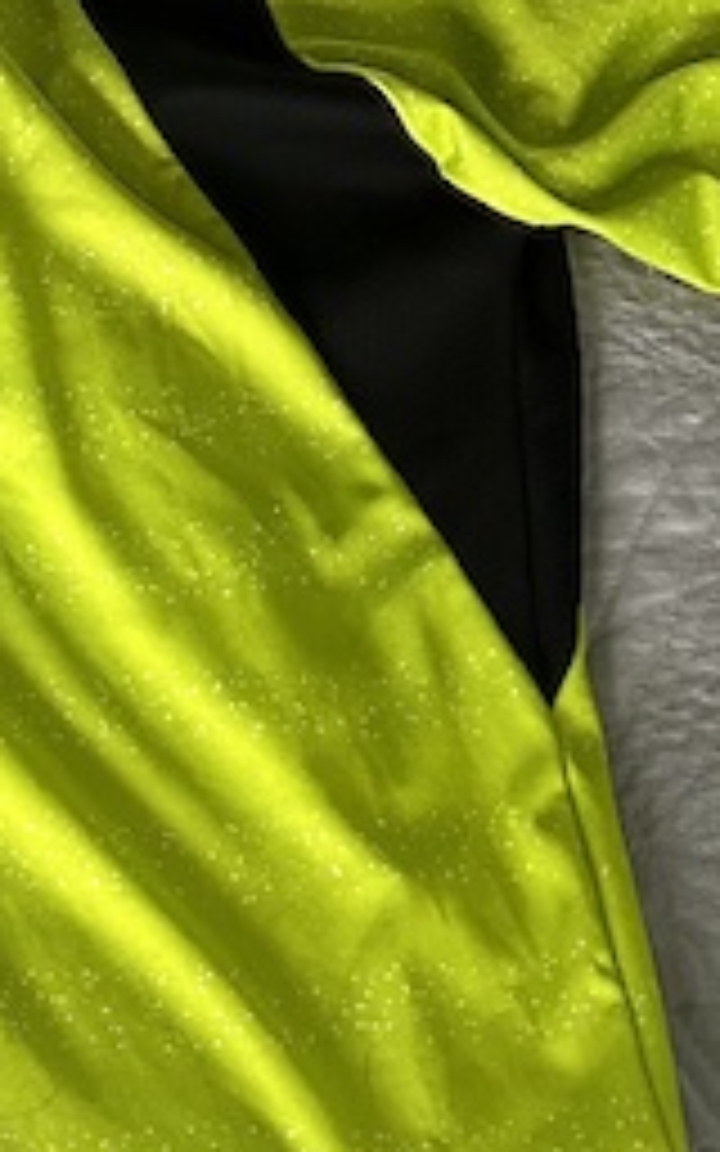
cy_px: 634
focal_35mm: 86
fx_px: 2700
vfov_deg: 24.1
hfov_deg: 13.9
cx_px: -468
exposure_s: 1/60
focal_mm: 5.7
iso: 500
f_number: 1.5
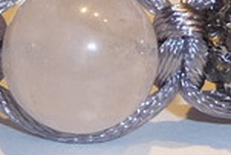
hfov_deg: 8.3
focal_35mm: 248
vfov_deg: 5.5
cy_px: 31
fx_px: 1593
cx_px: 52
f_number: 3.7
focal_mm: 6
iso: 100
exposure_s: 1/30
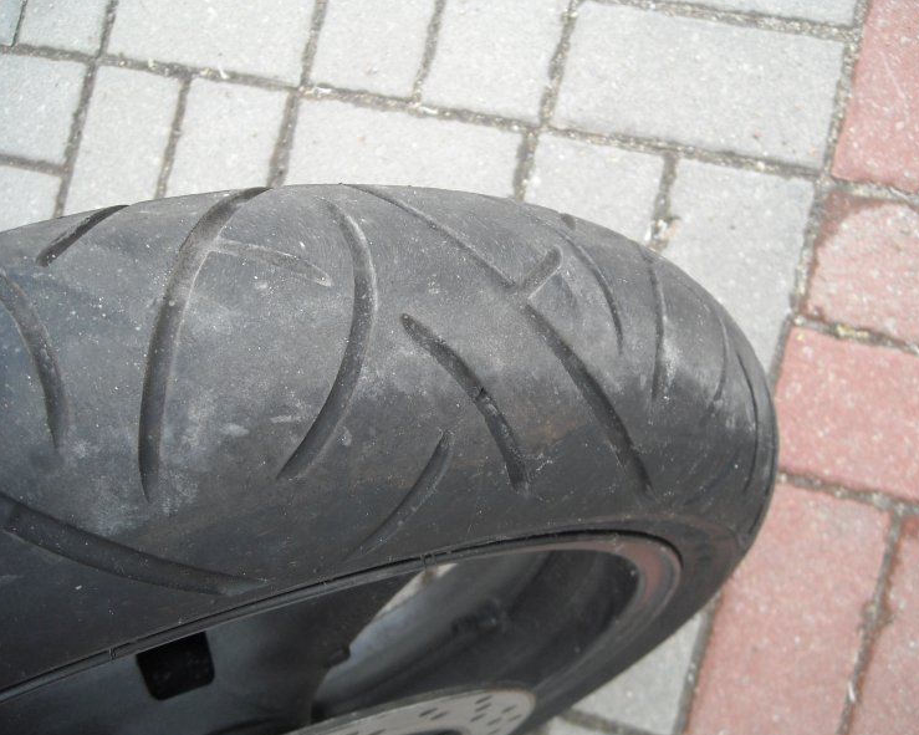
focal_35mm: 37
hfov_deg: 49.1
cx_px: 476
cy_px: 371
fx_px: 1006
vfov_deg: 40.1
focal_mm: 5.7
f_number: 2.8
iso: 129
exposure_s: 1/184
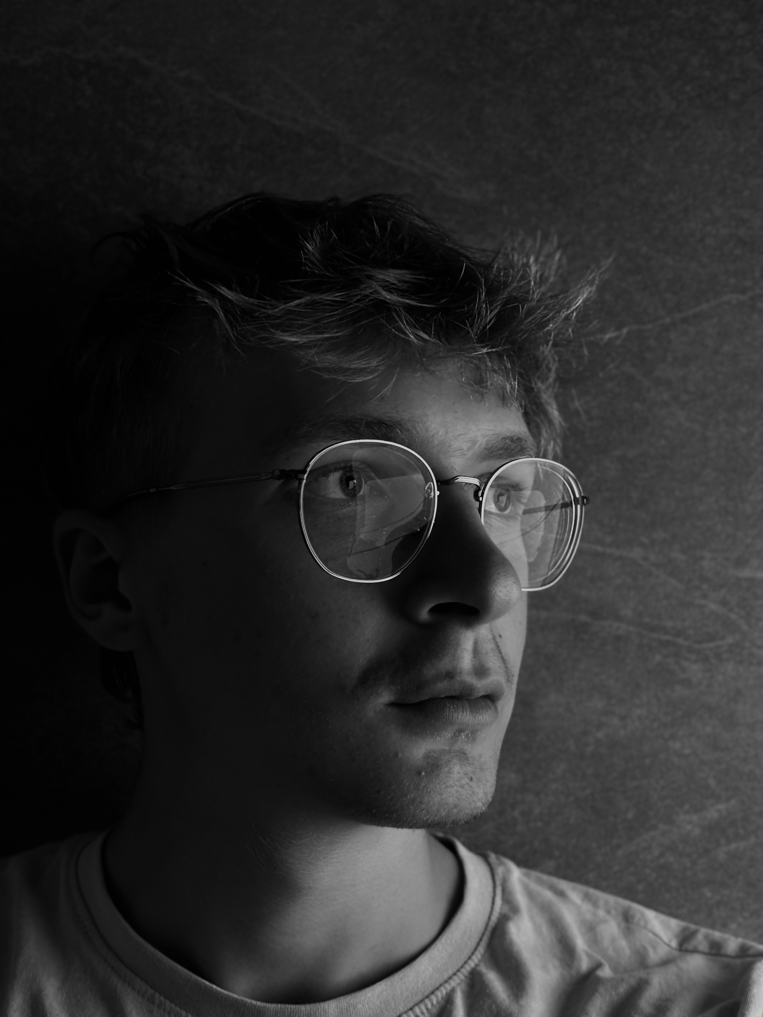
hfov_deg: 28.0
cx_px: 382
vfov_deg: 36.8
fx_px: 1528
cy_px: 508
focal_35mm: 52
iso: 250
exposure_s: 1/40
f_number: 1.6
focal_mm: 5.96
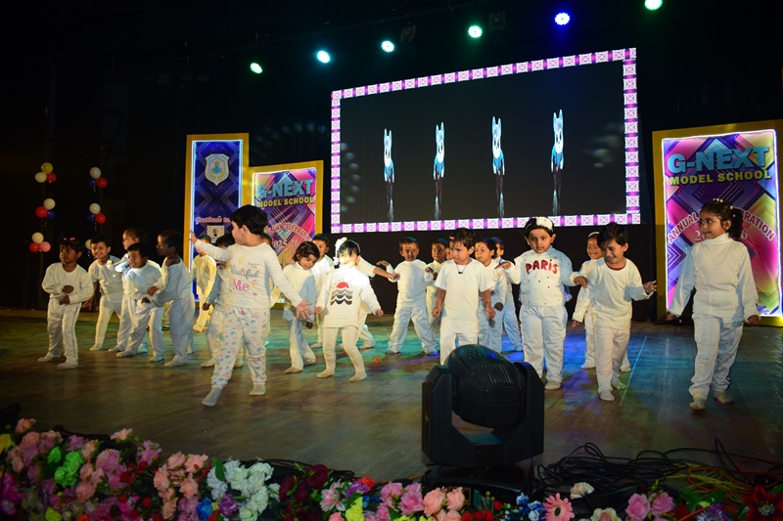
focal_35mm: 27
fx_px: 587
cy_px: 260
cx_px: 392
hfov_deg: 67.4
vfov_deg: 47.9
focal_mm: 18
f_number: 3.5
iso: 500
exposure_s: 1/125
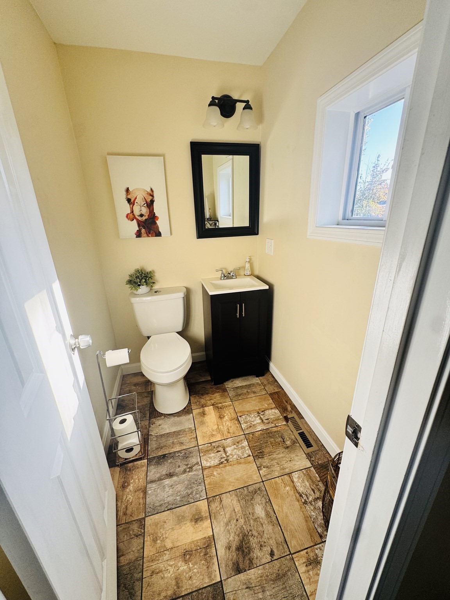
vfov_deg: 102.1
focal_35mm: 14
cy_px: 300
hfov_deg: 85.7
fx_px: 243
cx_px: 225
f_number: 2.2
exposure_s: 1/99
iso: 64
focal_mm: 2.22
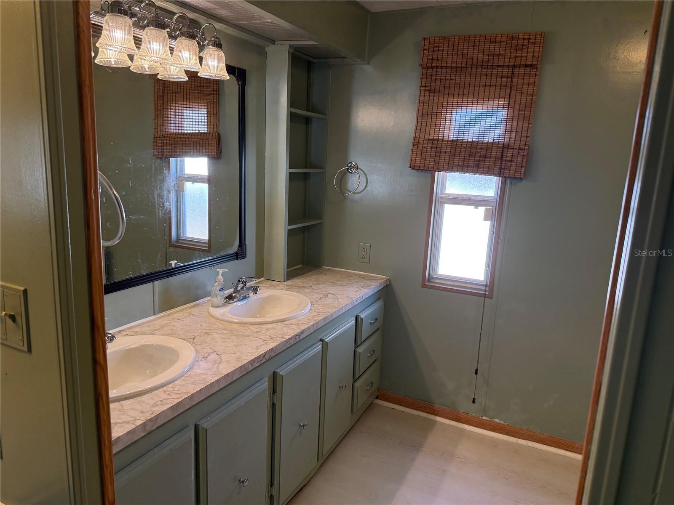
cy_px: 252
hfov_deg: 71.6
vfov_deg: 56.8
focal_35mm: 24
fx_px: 467
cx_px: 337
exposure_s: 1/120
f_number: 1.78
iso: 200
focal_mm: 6.76
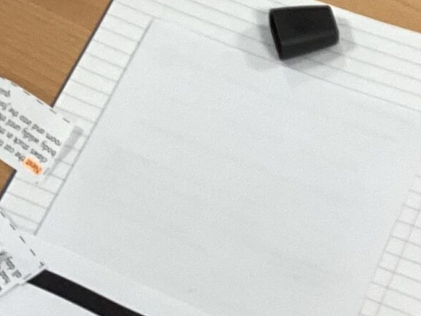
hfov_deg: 14.5
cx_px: 229
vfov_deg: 10.6
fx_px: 1654
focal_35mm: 136
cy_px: -117
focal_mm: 3.3
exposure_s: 1/50
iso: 125
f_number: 2.4
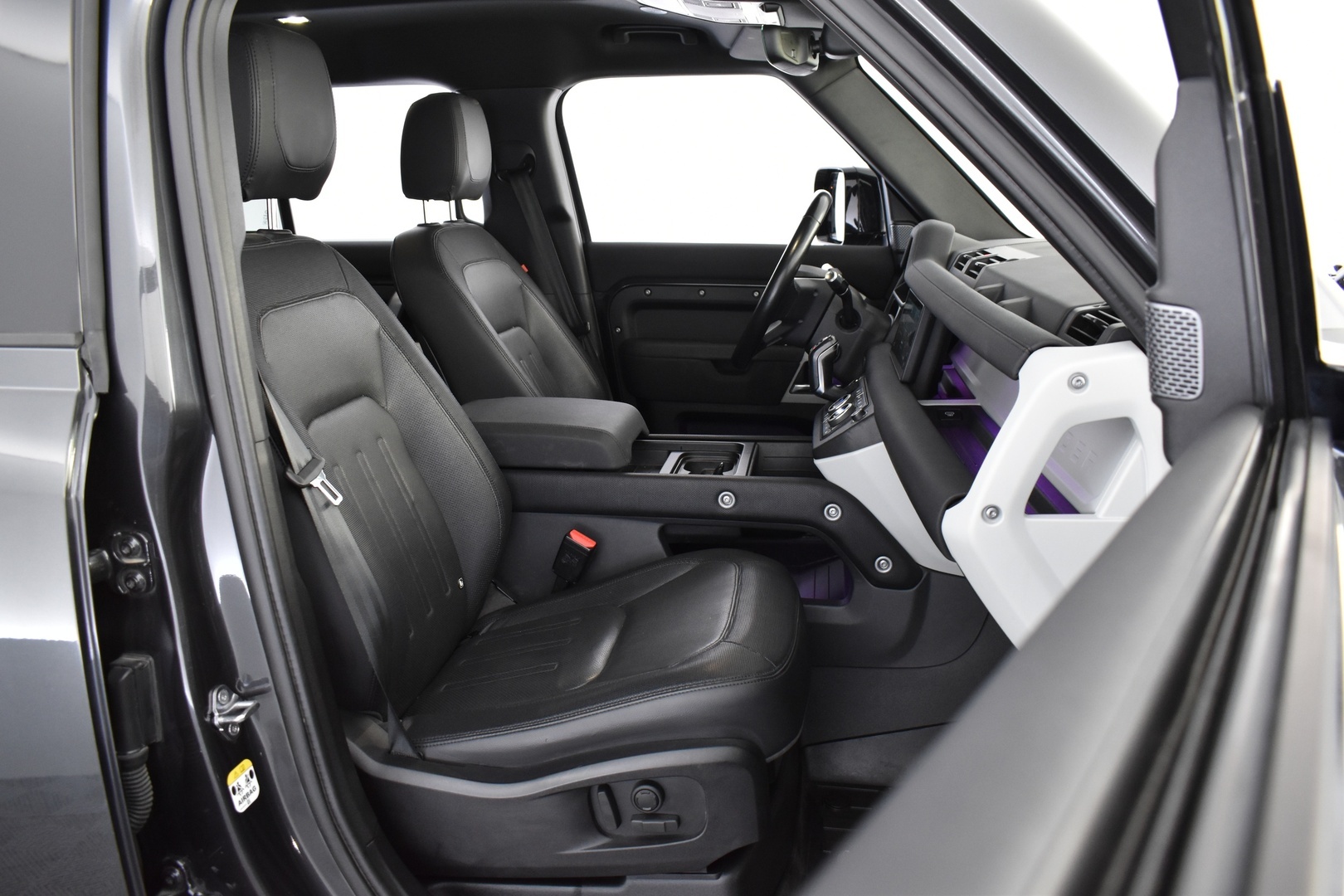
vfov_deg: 47.9
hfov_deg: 67.4
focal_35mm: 27
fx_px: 1008
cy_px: 448
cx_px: 672
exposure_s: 1/6
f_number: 5
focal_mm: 18
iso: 1250
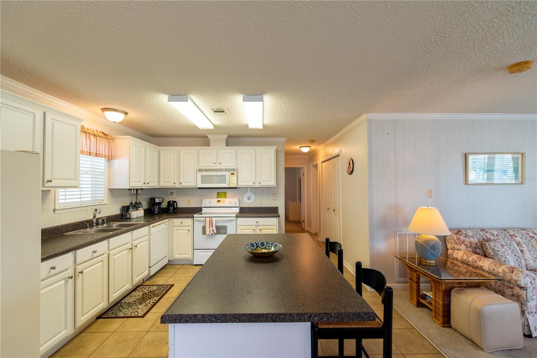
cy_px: 179
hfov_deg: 100.4
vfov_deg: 77.3
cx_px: 268
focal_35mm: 15
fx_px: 224
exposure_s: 1/40
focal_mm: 15
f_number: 3.2
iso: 100
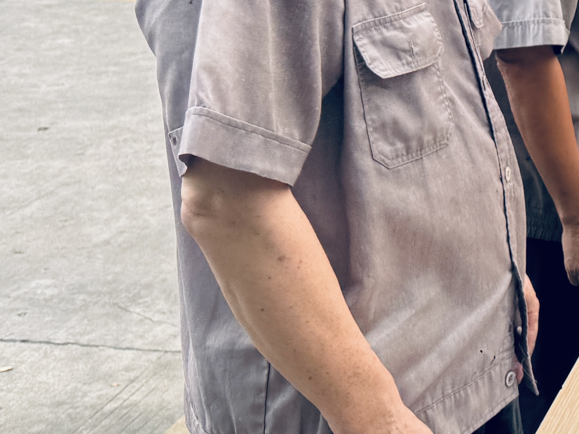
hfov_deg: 20.7
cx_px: 880
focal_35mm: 80
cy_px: -93
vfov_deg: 17.5
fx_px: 1338
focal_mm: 6.76
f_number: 1.78
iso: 64
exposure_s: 1/128
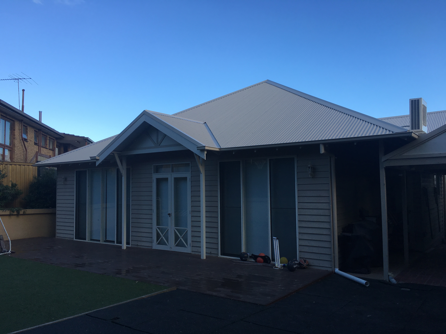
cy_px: 167
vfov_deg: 48.2
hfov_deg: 61.7
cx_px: 223
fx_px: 374
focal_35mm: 29
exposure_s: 1/582
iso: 25
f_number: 2.2
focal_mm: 4.15
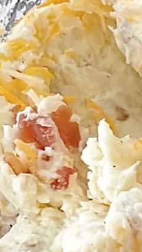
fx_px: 897
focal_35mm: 134
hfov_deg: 8.5
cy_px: 200
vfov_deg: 15.9
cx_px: 308
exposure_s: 1/121
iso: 320
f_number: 1.6
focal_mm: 5.1
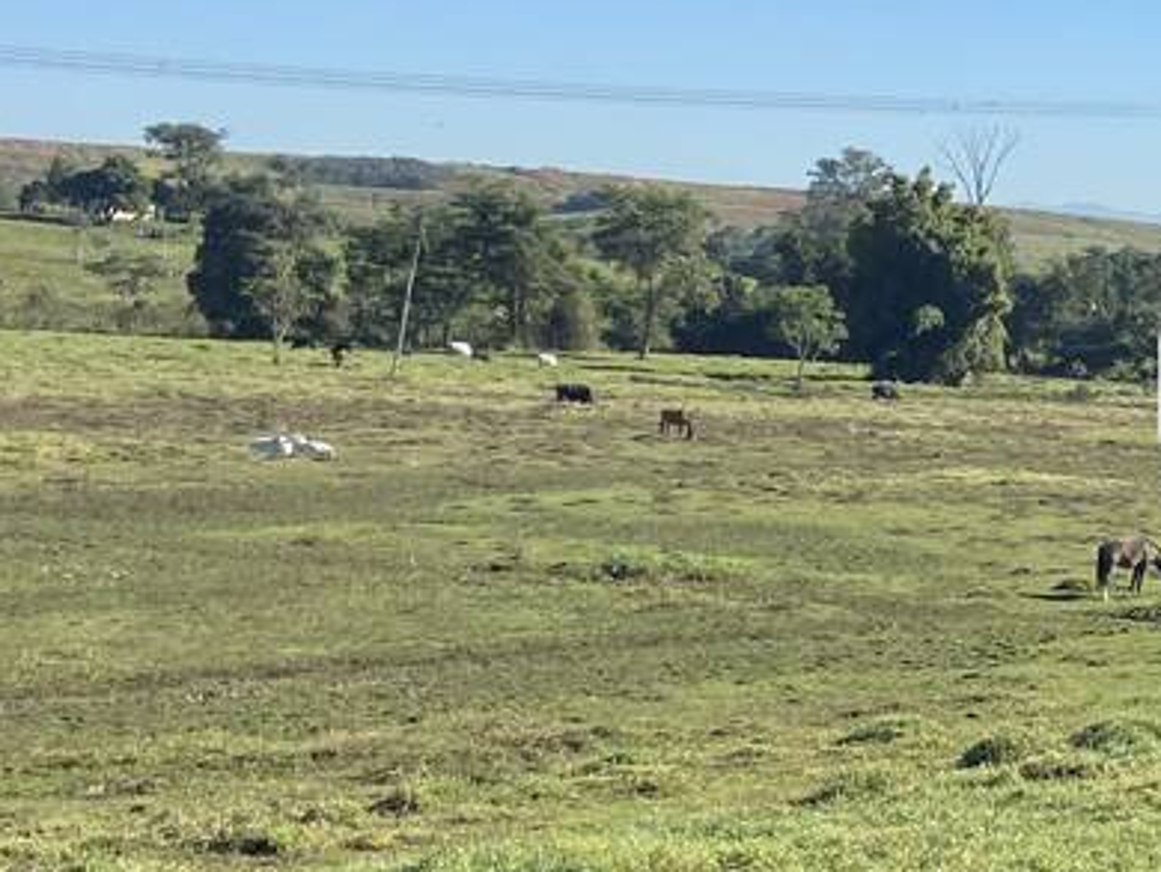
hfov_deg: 18.9
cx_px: 1515
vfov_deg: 15.4
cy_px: 384
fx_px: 3222
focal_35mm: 96
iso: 32
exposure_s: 1/2513
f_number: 1.8
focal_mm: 4.25
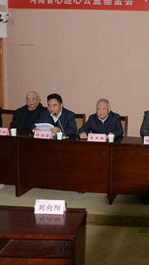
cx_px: 167
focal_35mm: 55
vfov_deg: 37.6
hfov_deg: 20.7
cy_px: 97
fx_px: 387
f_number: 4
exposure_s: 1/60
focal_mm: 27
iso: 400
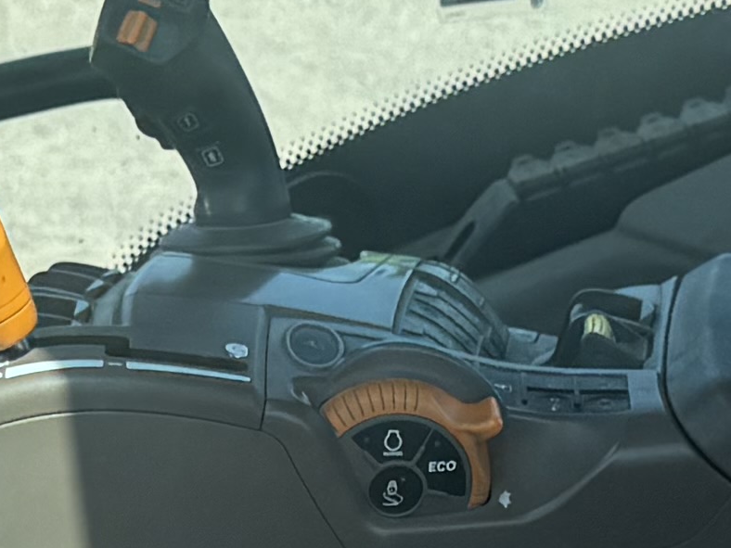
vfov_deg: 8.4
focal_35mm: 174
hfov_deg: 11.4
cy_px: 807
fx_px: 3674
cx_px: 309
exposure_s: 1/1818
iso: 80
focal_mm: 6.76
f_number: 1.78
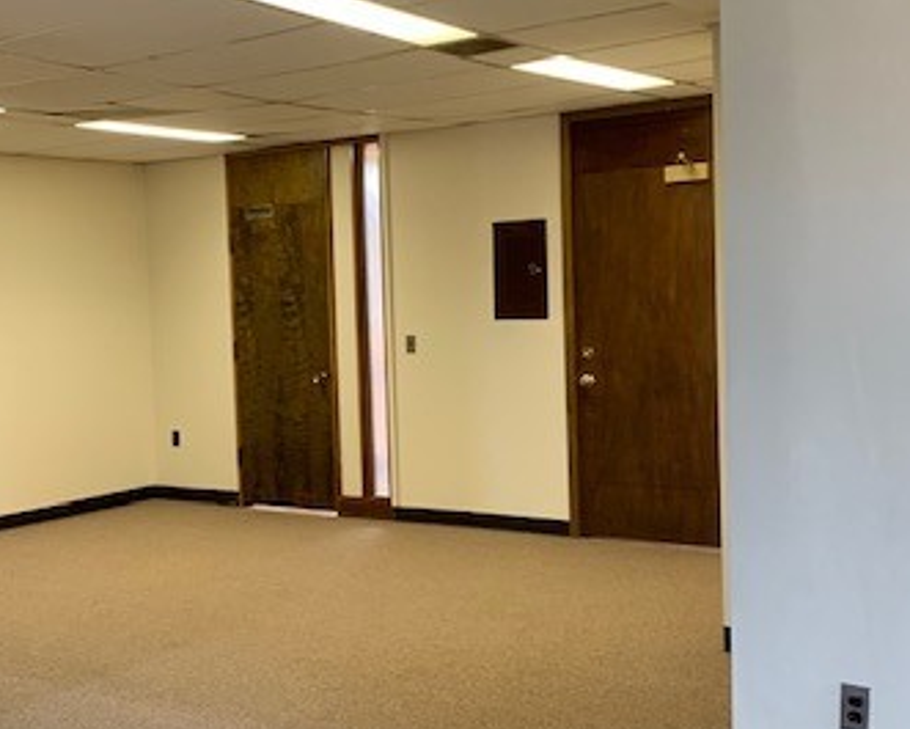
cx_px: 324
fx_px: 1320
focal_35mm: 49
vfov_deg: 30.8
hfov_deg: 37.7
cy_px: 393
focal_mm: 4.25
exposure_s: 1/60
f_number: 1.8
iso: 160
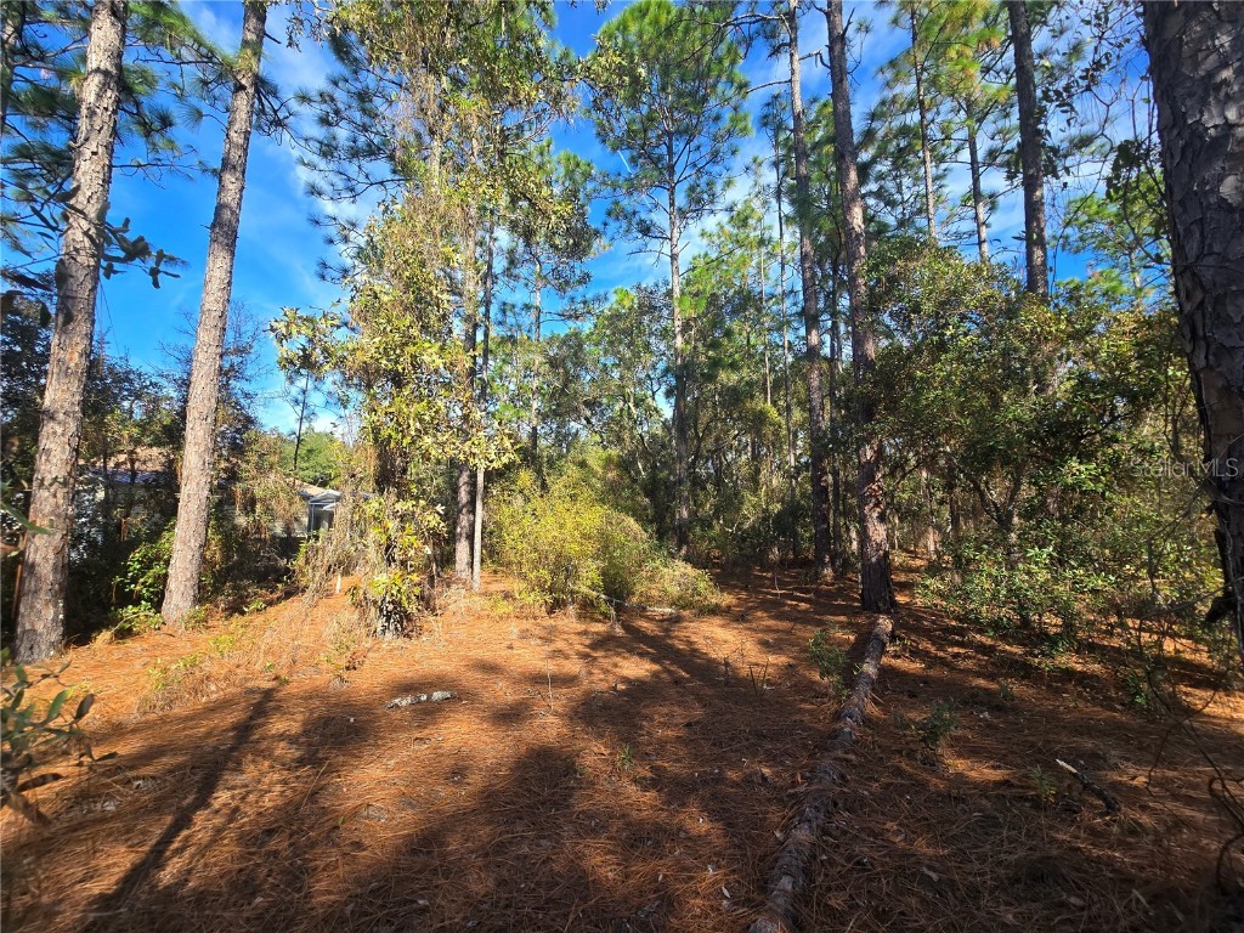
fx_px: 467
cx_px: 622
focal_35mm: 13
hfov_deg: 106.2
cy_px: 466
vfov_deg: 89.9
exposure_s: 1/626
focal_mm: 2.2
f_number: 2.2
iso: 50
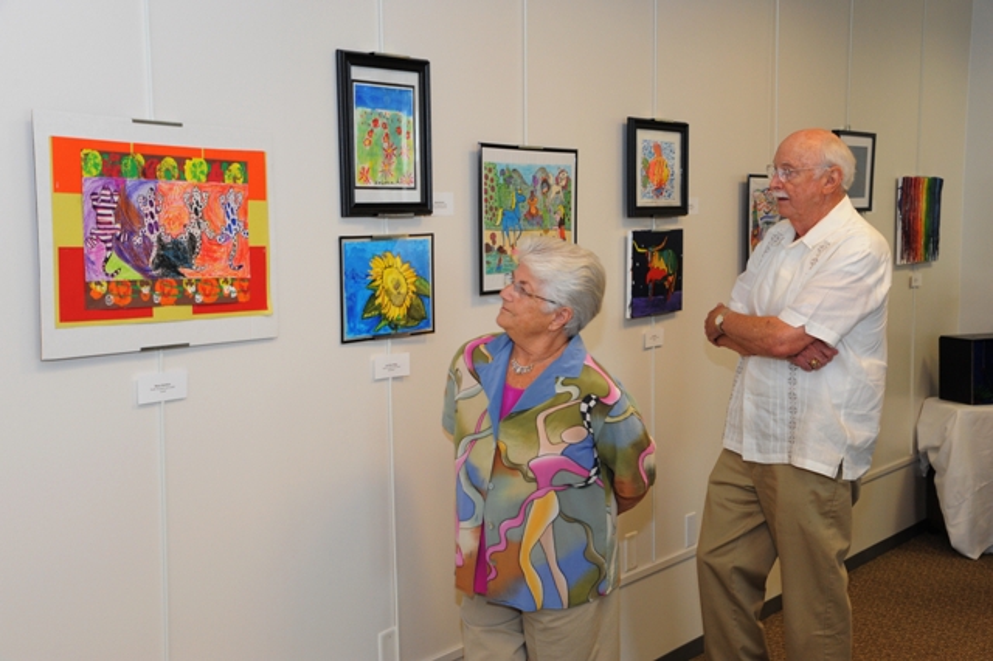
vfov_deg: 28.0
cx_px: 496
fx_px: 1323
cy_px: 330
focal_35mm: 48
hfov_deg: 41.1
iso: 1600
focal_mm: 48
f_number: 7.1
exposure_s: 1/60
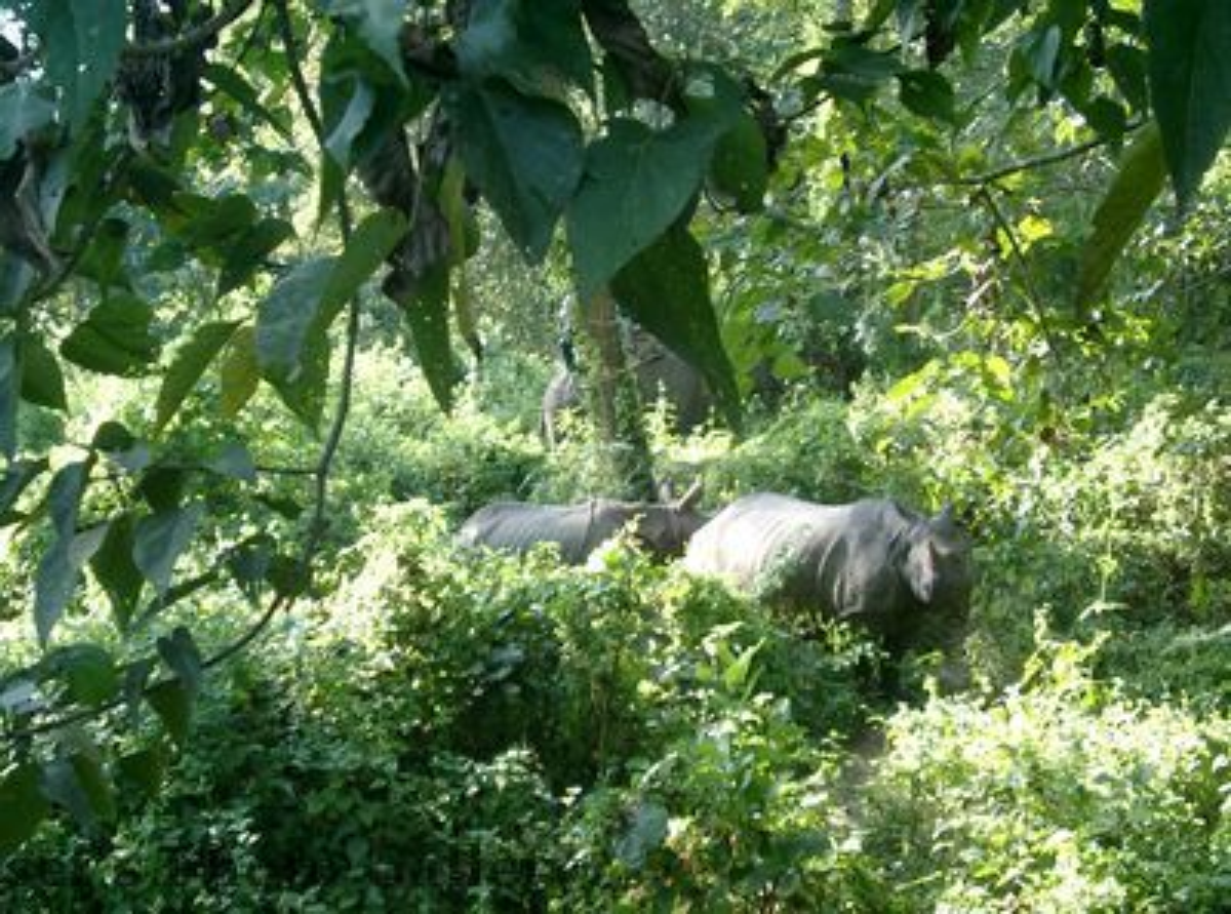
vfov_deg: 28.9
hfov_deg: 38.3
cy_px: 457
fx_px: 1772
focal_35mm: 50
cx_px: 616
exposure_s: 1/125
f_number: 3
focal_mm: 10.2
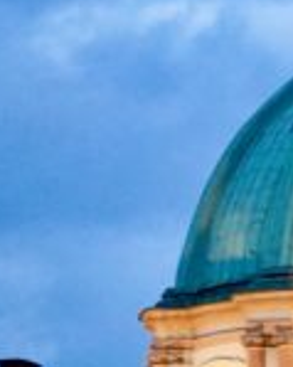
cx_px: 1083
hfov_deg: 3.3
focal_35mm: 451
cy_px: 592
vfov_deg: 4.3
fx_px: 4894
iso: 6400
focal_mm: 70
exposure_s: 1/60
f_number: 5.6
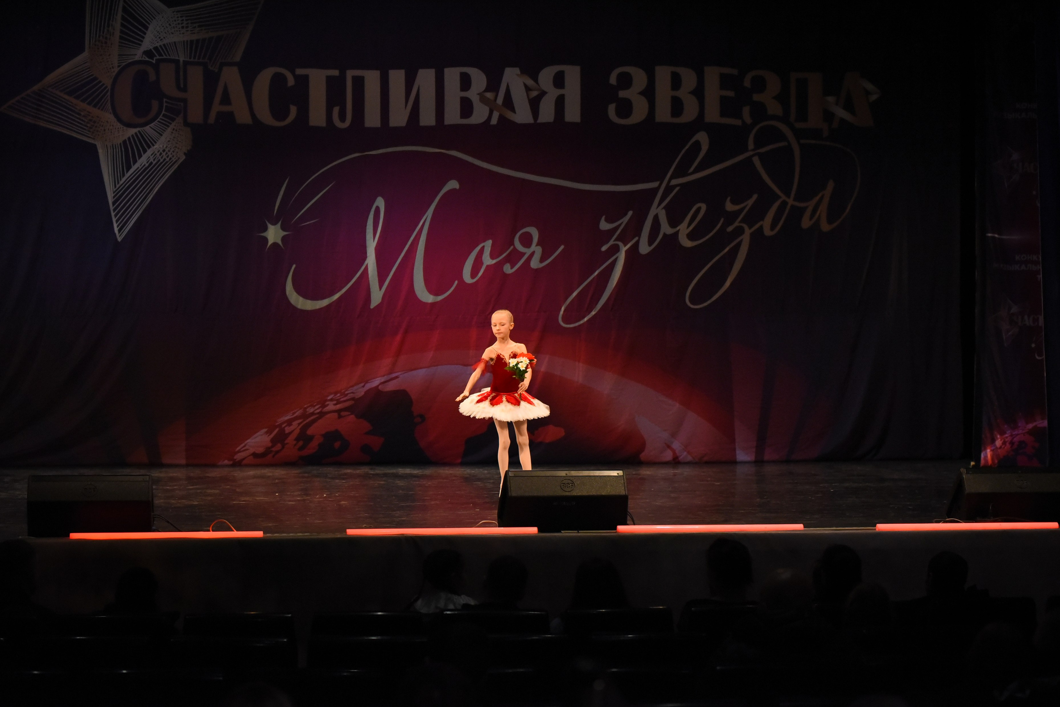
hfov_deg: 26.3
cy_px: 332
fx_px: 2267
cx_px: 497
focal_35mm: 77
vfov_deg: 17.7
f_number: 3.2
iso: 5000
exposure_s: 1/800
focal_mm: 70
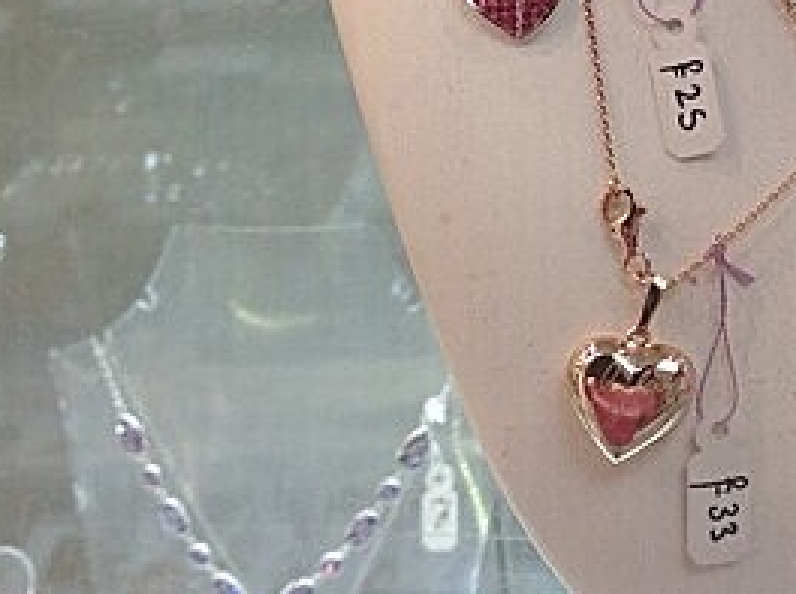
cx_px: 899
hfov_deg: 17.9
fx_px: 2433
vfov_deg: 13.7
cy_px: -6
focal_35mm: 106
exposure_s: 1/120
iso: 50
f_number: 2.4
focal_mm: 4.28
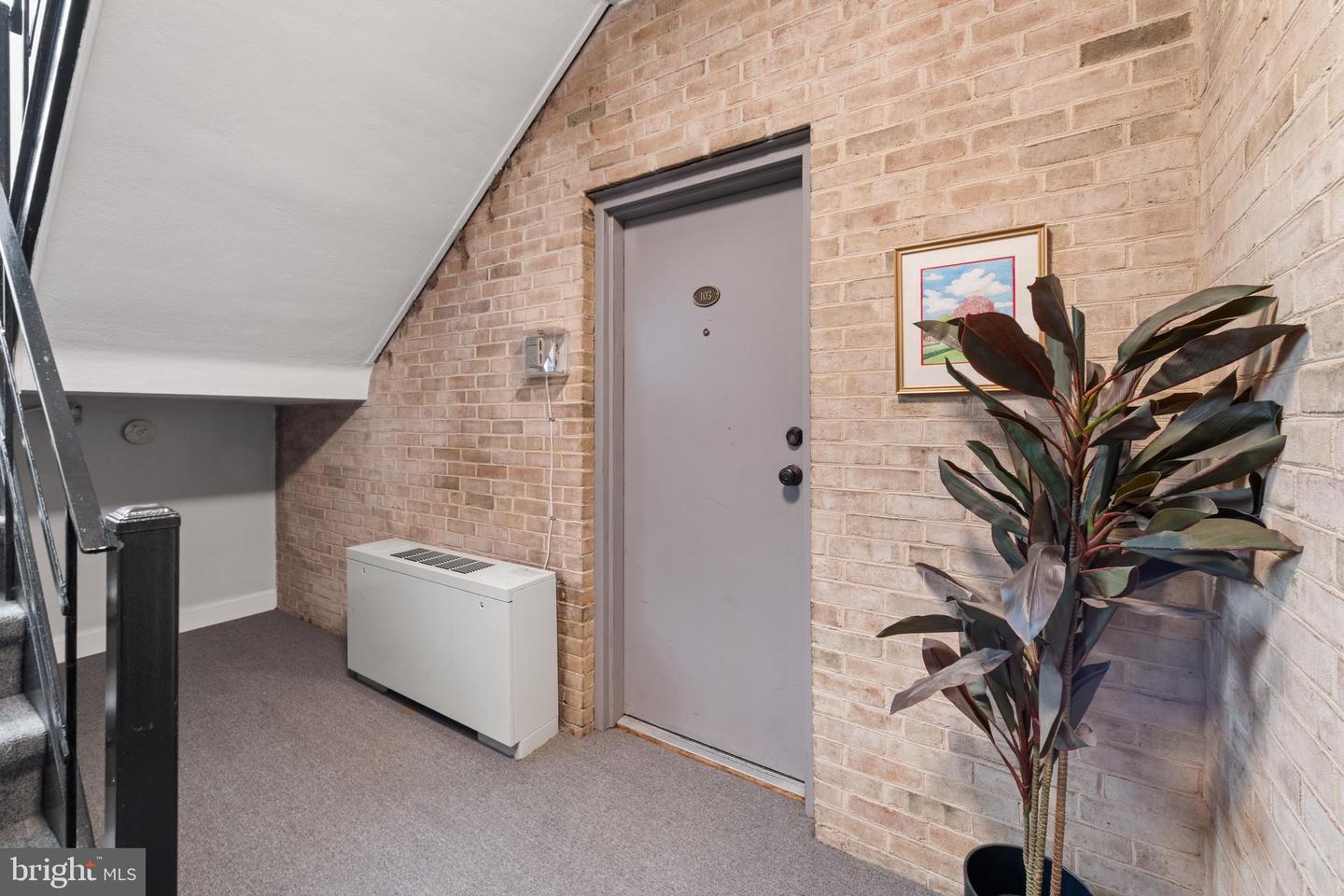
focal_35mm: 14
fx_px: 523
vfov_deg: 81.2
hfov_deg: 104.3
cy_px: 448
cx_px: 672
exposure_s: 2
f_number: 10
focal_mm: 14
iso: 320
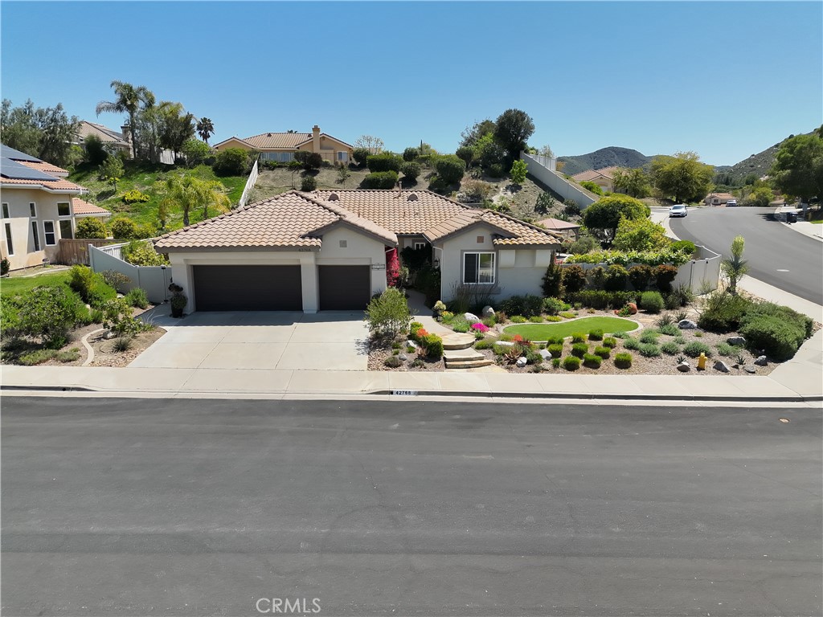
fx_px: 571
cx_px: 412
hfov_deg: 71.6
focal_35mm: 24
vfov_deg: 56.8
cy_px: 308
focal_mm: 6.72
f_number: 1.7
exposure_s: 1/5000
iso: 200
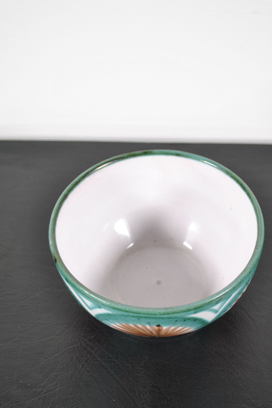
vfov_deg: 30.5
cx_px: 162
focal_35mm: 66
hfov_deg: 20.6
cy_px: 236
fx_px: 748
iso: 200
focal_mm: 34
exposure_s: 1/60
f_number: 5
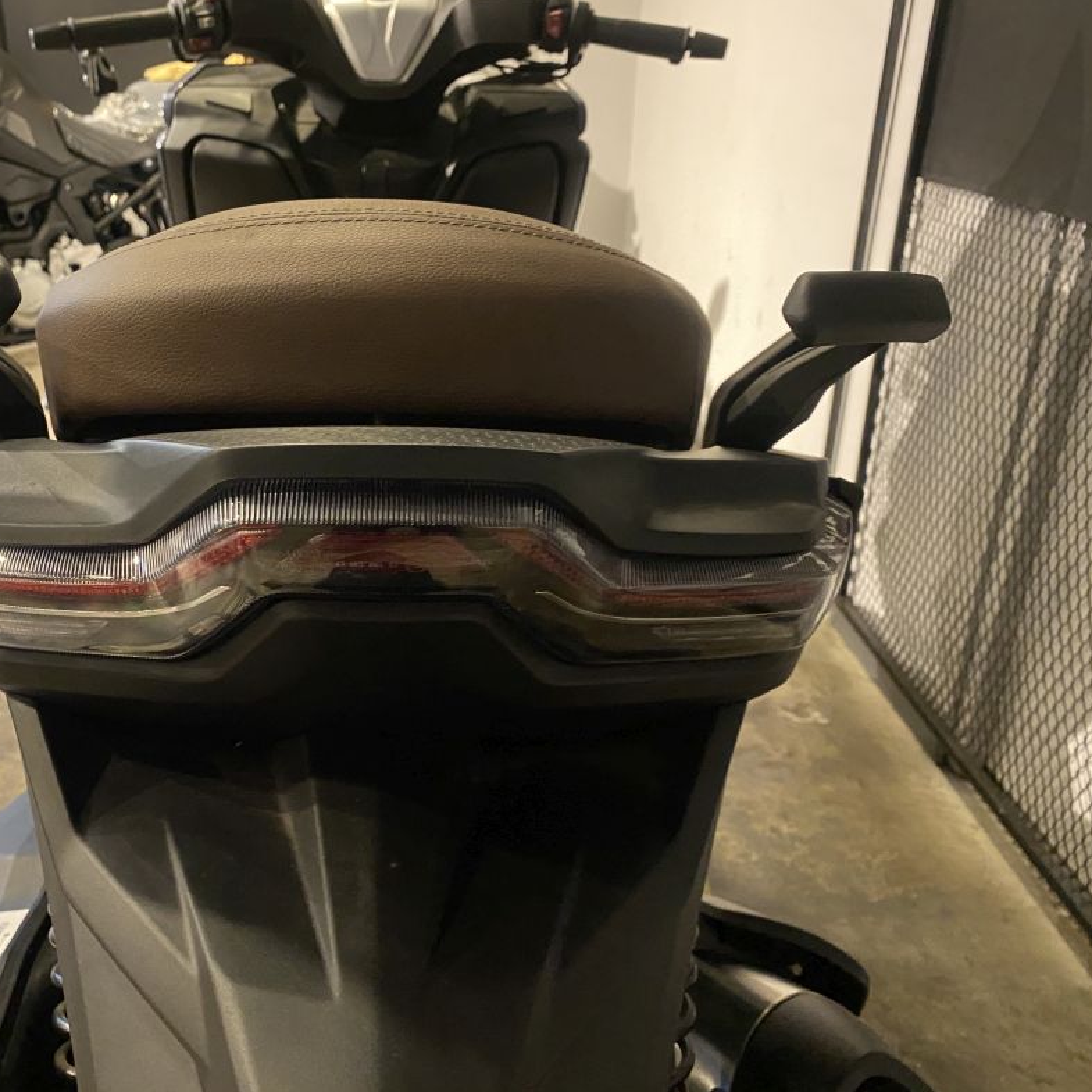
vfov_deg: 52.5
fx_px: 1106
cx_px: 403
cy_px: 547
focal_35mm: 31
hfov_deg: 51.9
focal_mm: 4.25
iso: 500
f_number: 1.8
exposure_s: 1/25
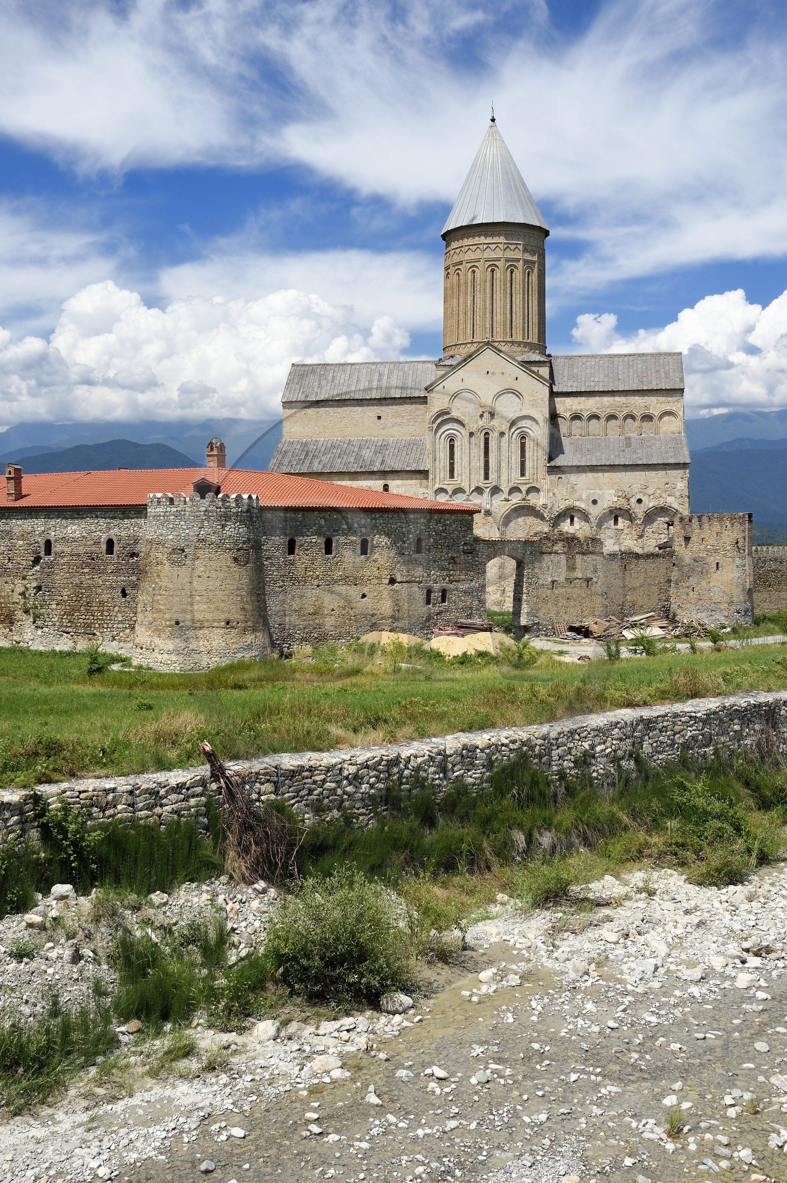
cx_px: 394
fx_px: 1379
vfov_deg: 46.4
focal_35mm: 42
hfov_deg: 31.9
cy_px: 592
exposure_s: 1/250
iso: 200
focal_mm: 42
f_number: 14
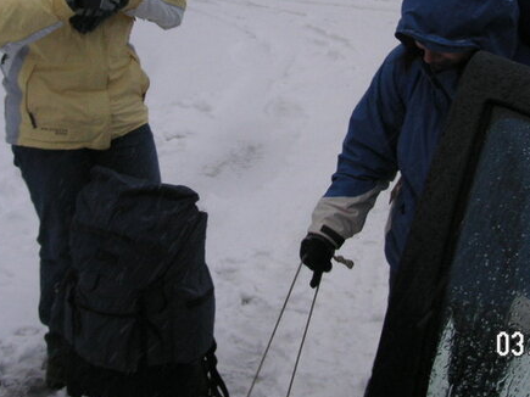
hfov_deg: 28.5
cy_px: 50
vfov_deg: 21.2
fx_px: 1041
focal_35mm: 68
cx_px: 236
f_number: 2.8
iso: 50
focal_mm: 6.1
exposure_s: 1/90
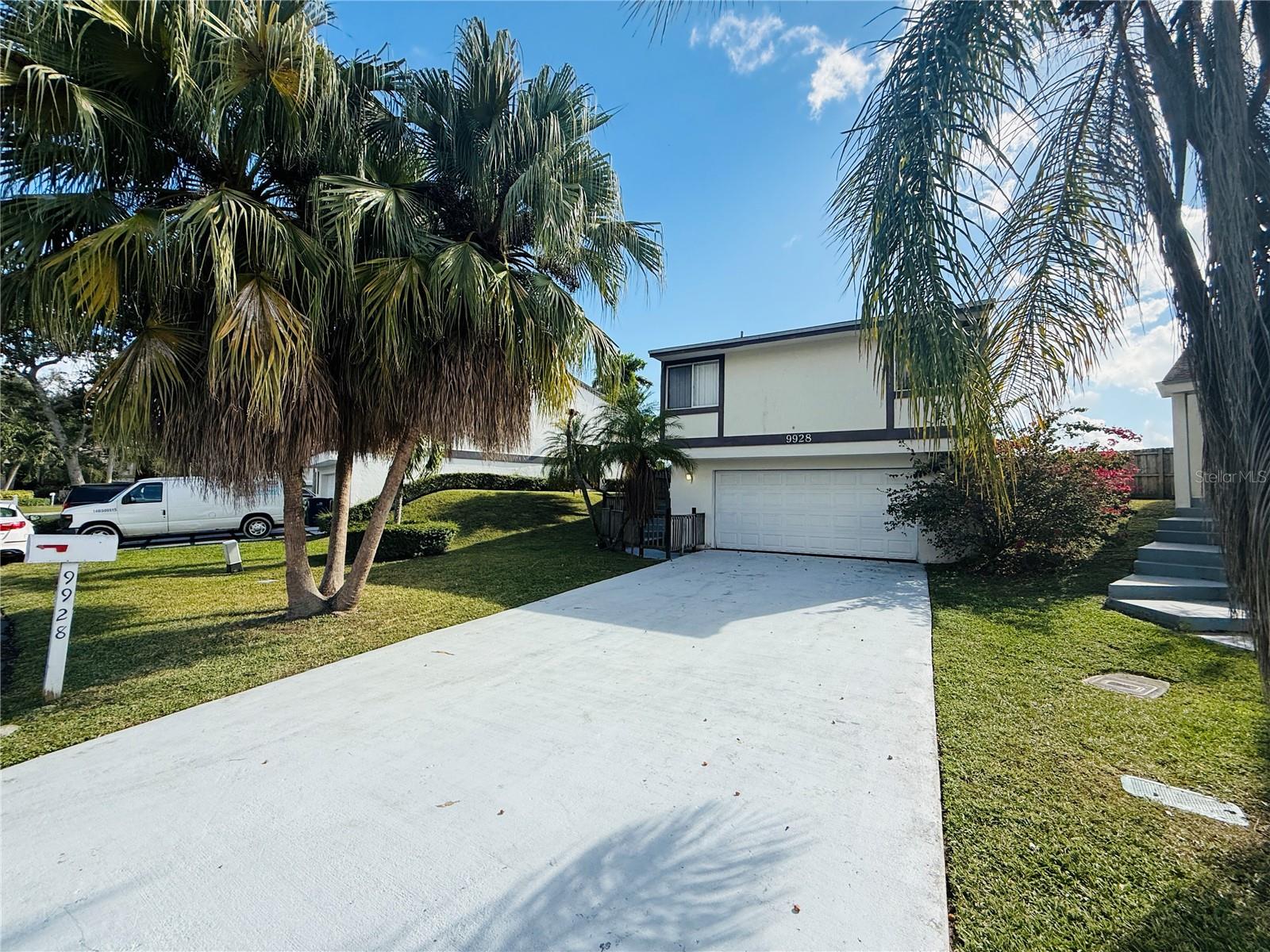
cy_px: 476
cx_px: 635
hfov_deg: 102.1
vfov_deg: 85.7
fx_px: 514
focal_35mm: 14
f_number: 2.2
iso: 50
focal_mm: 2.22
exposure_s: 1/970
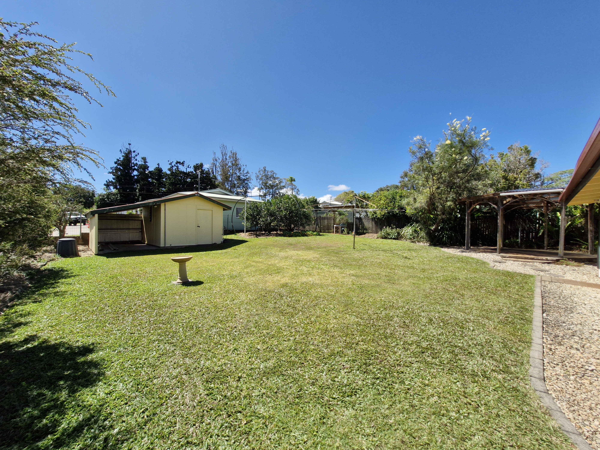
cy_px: 225
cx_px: 300
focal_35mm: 13
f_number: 2.2
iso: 50
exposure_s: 1/1536
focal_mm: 1.74
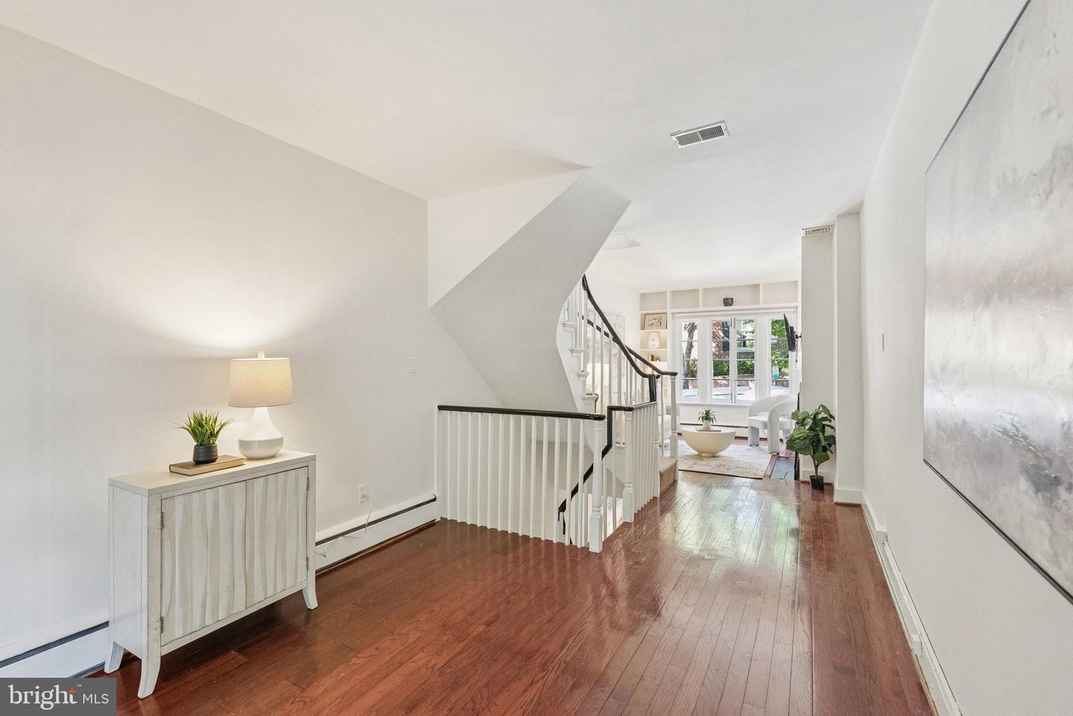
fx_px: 477
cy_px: 358
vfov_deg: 73.8
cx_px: 536
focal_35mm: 16
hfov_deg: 96.7
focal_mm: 16
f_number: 5
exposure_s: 1/125
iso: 5000
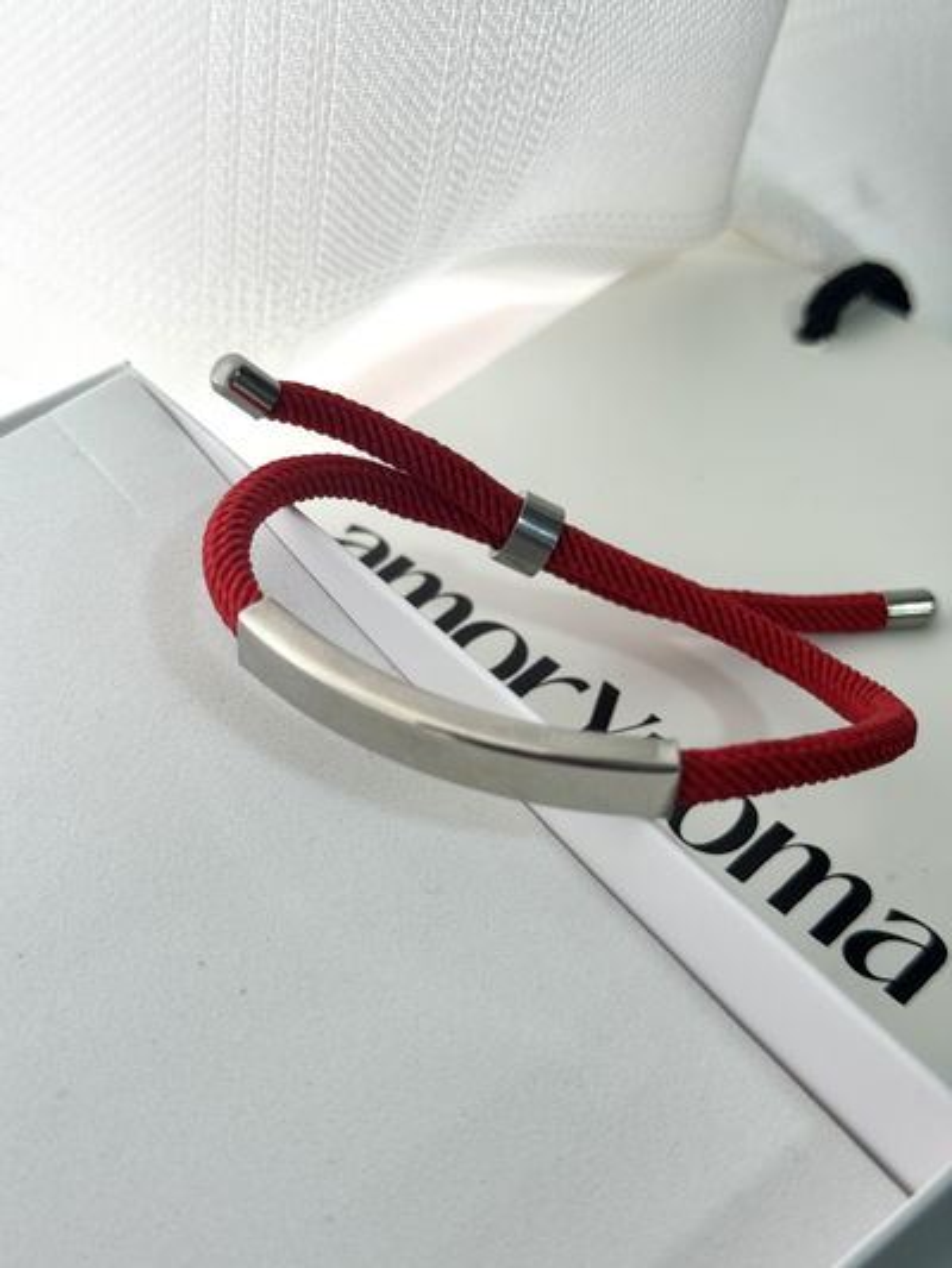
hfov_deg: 30.3
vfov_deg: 39.6
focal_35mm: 48
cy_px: 634
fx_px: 1759
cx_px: 476
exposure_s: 1/100
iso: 64
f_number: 1.78
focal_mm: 6.76
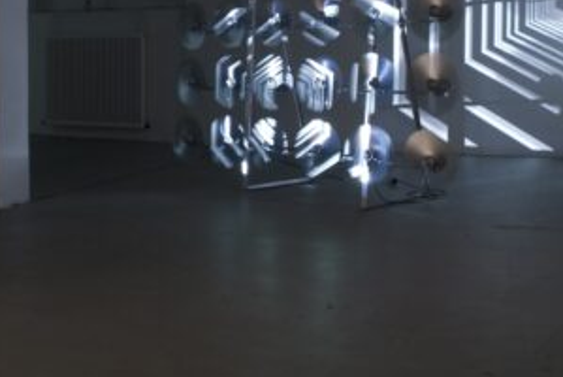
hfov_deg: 38.7
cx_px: 152
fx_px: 783
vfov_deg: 26.2
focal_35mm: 50
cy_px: 40
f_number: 6.3
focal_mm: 18
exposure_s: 1.1
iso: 160
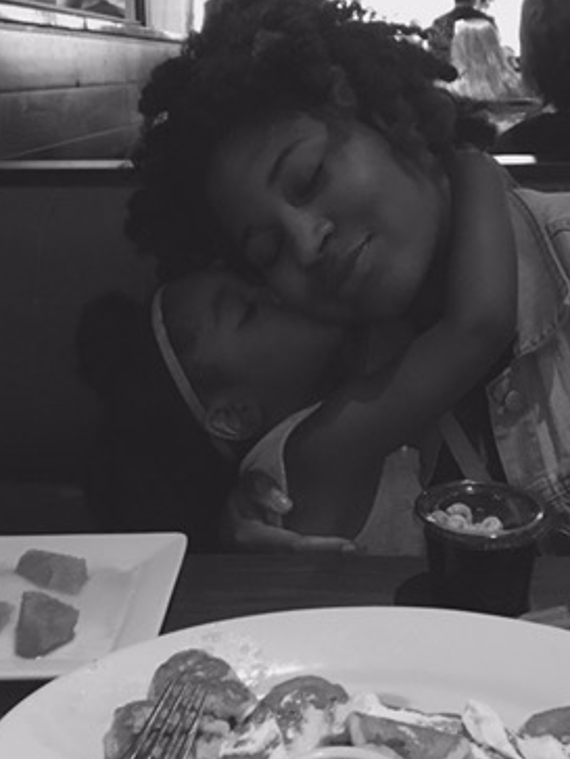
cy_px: 265
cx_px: 336
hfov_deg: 32.8
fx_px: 966
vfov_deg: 42.5
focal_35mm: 44
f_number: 2.2
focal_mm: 4.15
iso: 200
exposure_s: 1/15
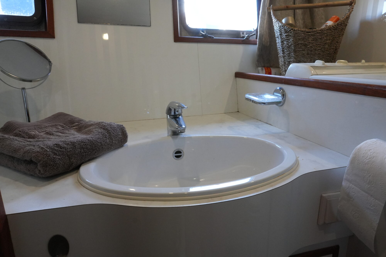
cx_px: 193
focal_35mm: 24
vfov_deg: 53.1
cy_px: 128
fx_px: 257
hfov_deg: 73.7
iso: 2500
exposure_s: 1/30
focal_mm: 16
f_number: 13
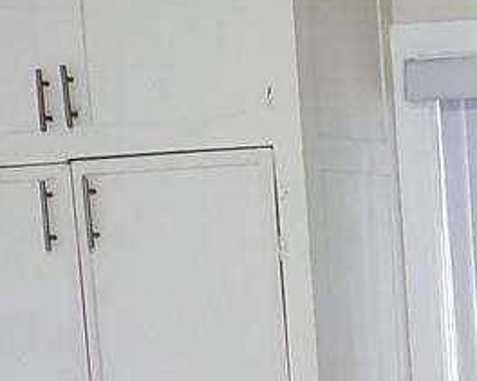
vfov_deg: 9.7
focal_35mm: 154
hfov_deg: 11.9
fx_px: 2173
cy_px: 569
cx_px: 752
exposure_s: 1/39
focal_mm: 4.3
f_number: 2.4
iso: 320
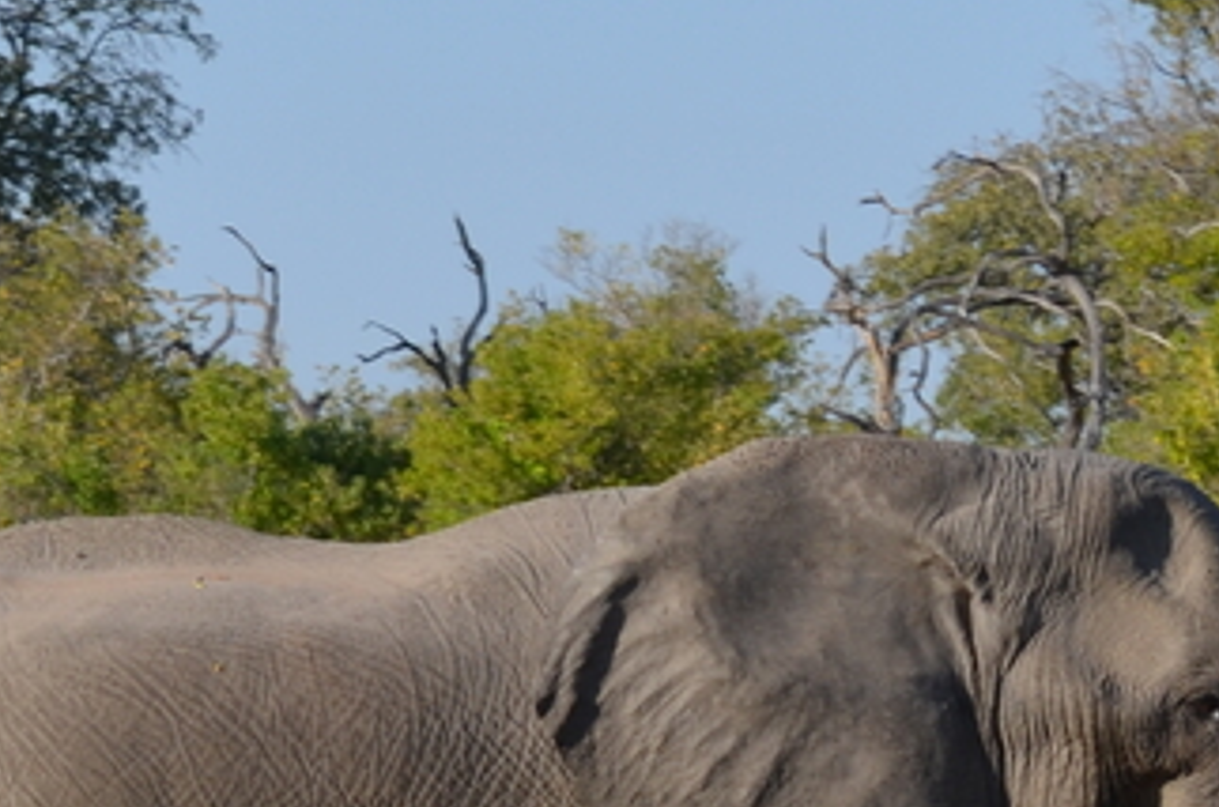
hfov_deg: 6.3
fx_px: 11050
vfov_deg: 4.2
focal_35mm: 327
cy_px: 1173
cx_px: 272
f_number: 8
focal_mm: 55
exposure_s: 1/250
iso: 125
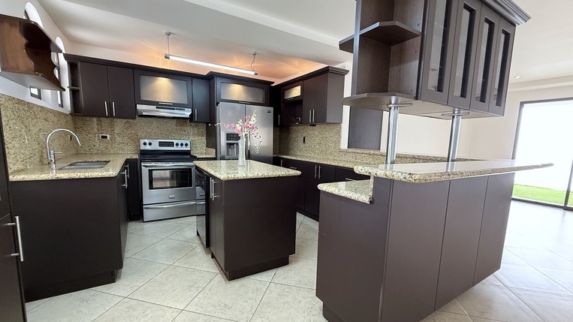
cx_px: 287
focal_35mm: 16
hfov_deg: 99.4
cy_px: 172
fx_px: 243
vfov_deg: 67.0
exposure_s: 1/60
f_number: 2.2
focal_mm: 2.22
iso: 640
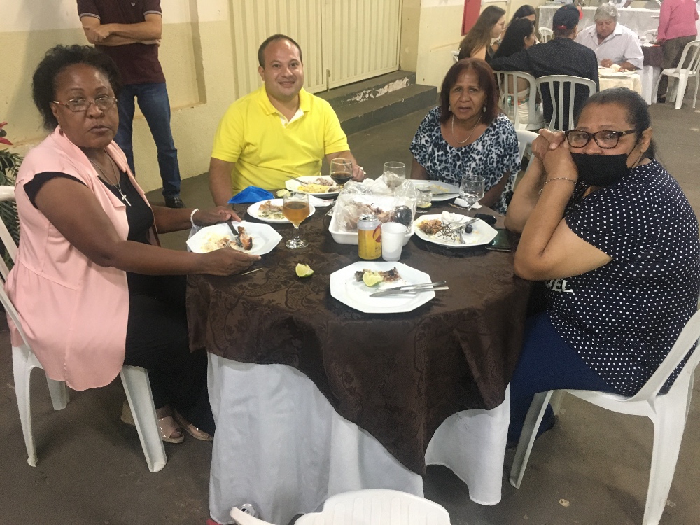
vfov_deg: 48.2
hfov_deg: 61.7
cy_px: 262
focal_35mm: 29
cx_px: 350
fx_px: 586
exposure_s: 1/15
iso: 200
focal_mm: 4.15
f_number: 2.2
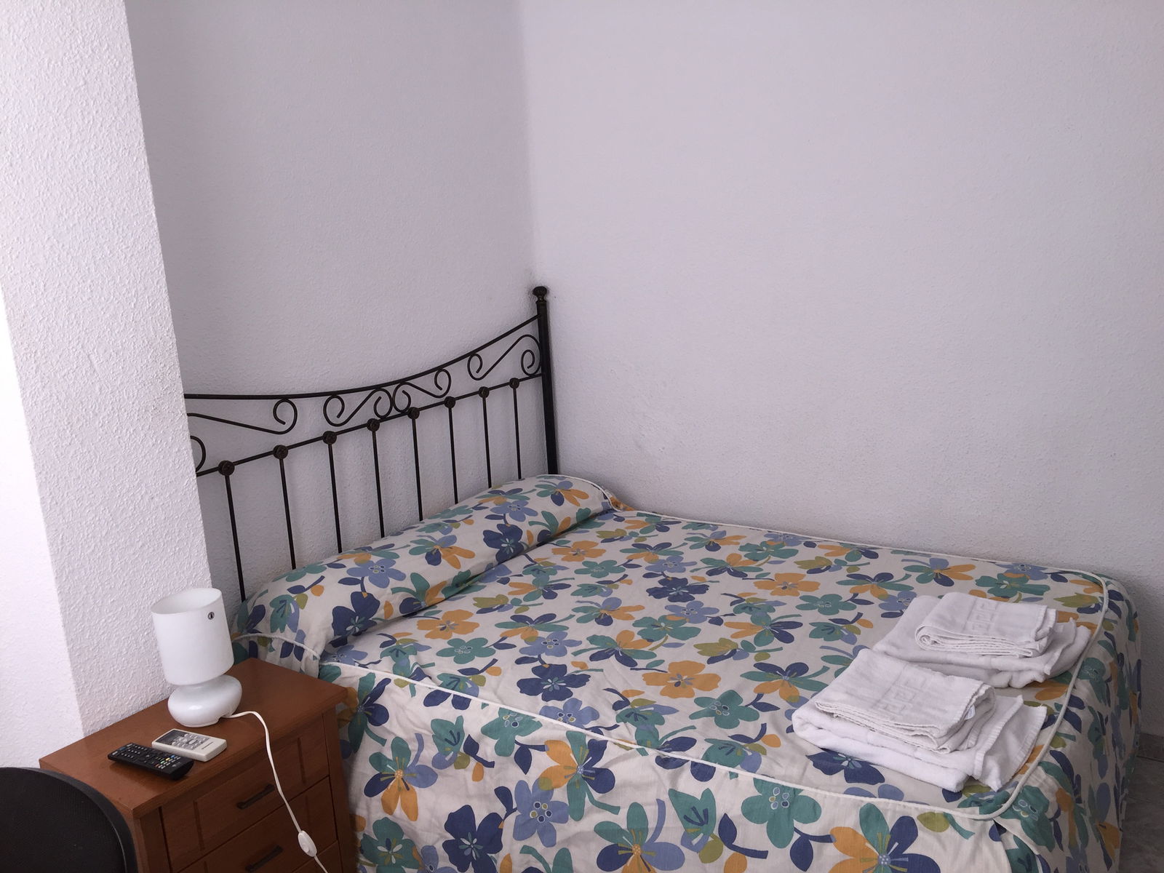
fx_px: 975
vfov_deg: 48.2
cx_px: 582
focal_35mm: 29
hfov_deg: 61.7
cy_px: 436
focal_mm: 4.15
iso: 32
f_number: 2.2
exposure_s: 1/46
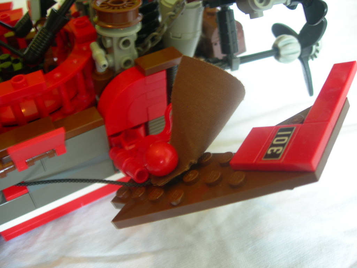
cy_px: 134
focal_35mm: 38
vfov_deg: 37.7
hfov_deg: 49.0
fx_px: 392
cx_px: 178
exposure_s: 1/3.2
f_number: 2.8
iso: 51
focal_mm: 7.8
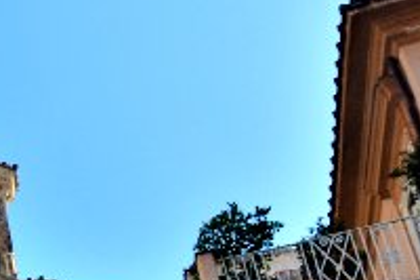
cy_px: 389
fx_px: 1259
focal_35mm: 108
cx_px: -262
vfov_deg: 12.2
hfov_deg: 16.7
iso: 200
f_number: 11
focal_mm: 18
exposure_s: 1/100
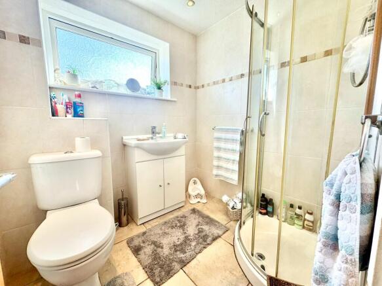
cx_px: 191
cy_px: 143
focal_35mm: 14
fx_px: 154
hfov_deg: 102.1
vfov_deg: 85.7
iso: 40
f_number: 2.2
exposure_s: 1/187
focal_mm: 2.22
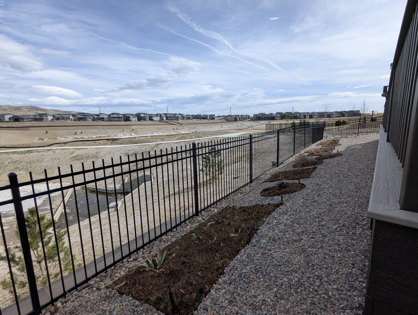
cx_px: 209
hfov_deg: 94.4
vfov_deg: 78.2
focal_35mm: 16
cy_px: 158
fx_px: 193
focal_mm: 2.35
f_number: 2.2
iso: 52
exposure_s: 1/2160
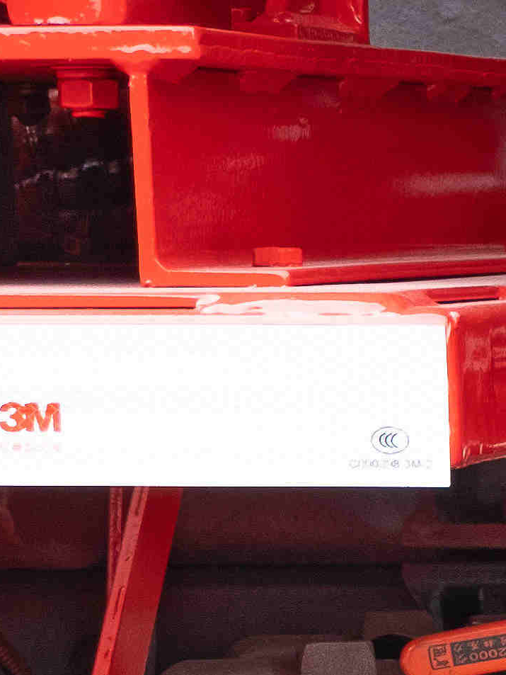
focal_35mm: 277
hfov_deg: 5.0
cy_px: 1031
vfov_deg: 7.0
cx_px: 1791
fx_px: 5398
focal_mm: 29.6
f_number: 6.4
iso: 160
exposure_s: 1/100
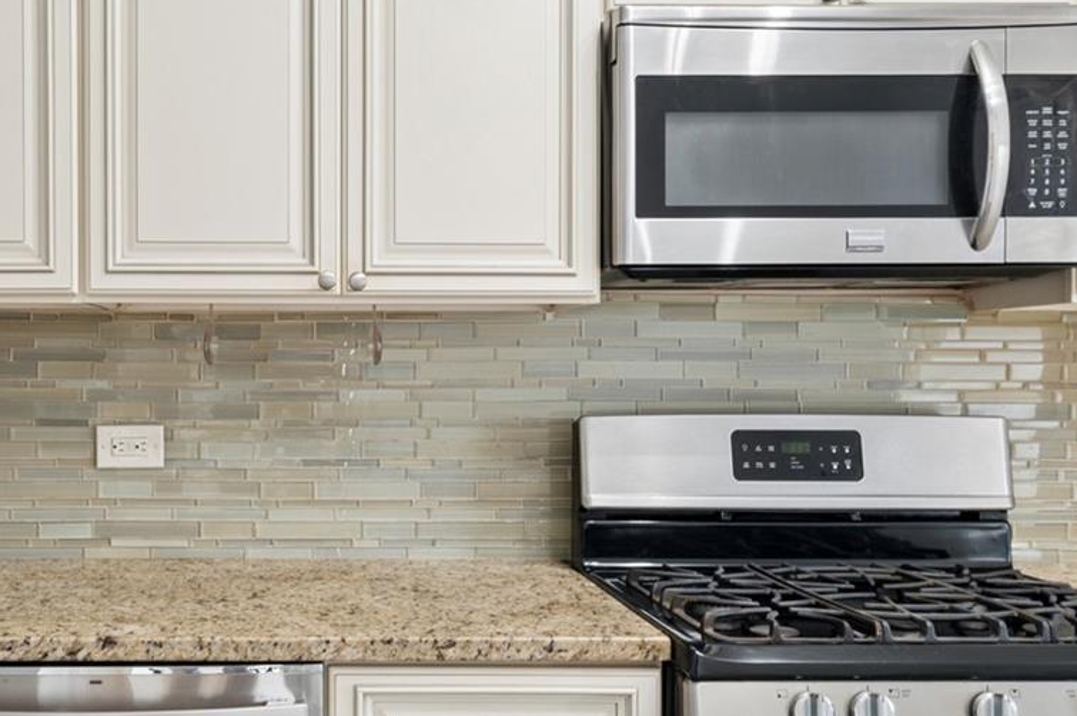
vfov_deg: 35.0
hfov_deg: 48.8
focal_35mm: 38
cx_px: 272
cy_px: 395
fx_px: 1136
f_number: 11
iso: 200
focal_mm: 14
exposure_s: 1/2
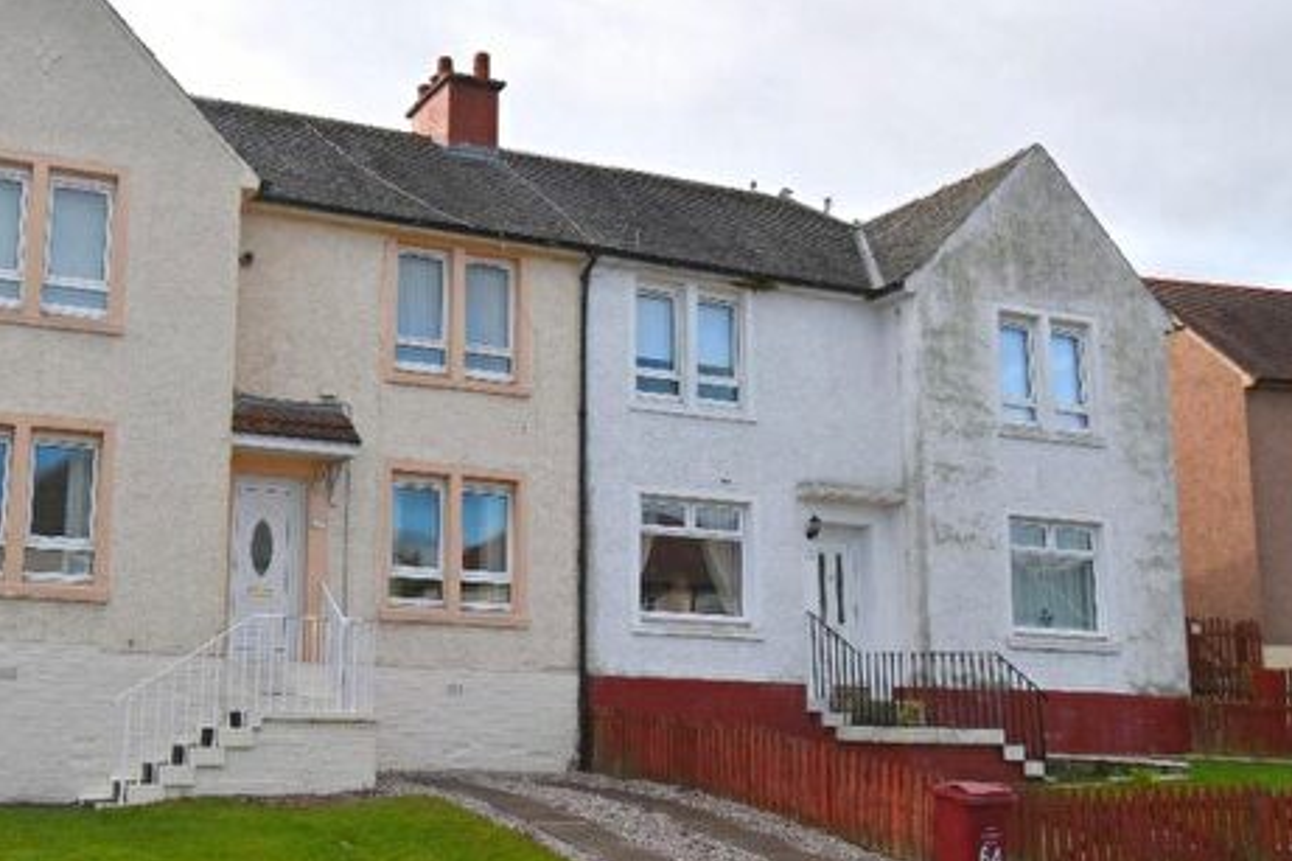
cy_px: 464
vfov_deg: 34.4
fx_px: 1390
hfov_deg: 48.2
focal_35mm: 39
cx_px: 348
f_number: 10
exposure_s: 1/400
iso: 200
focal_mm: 17
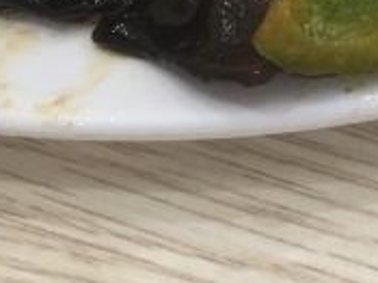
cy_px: -154
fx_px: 1266
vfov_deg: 12.1
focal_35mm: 116
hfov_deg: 16.6
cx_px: 382
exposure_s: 1/33
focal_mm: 4.15
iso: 40
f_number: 2.2
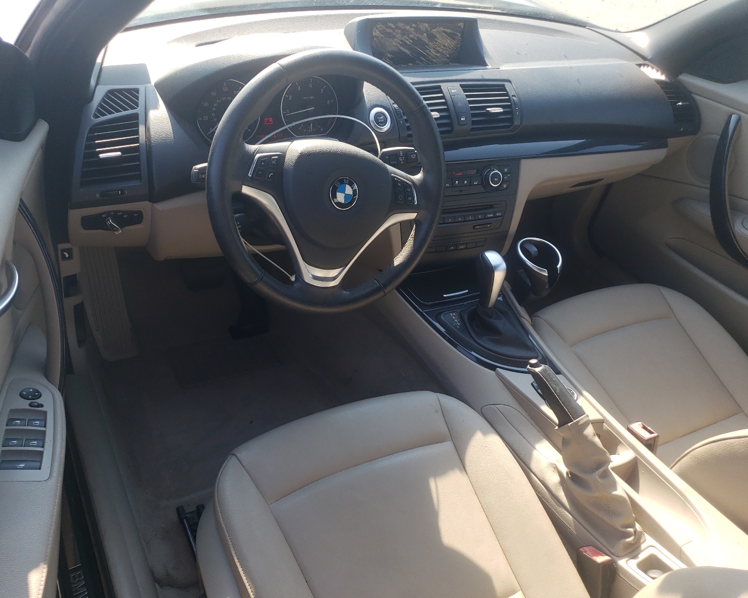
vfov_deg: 51.5
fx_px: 620
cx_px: 349
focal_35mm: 28
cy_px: 307
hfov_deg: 62.1
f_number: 1.5
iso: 50
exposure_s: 1/455
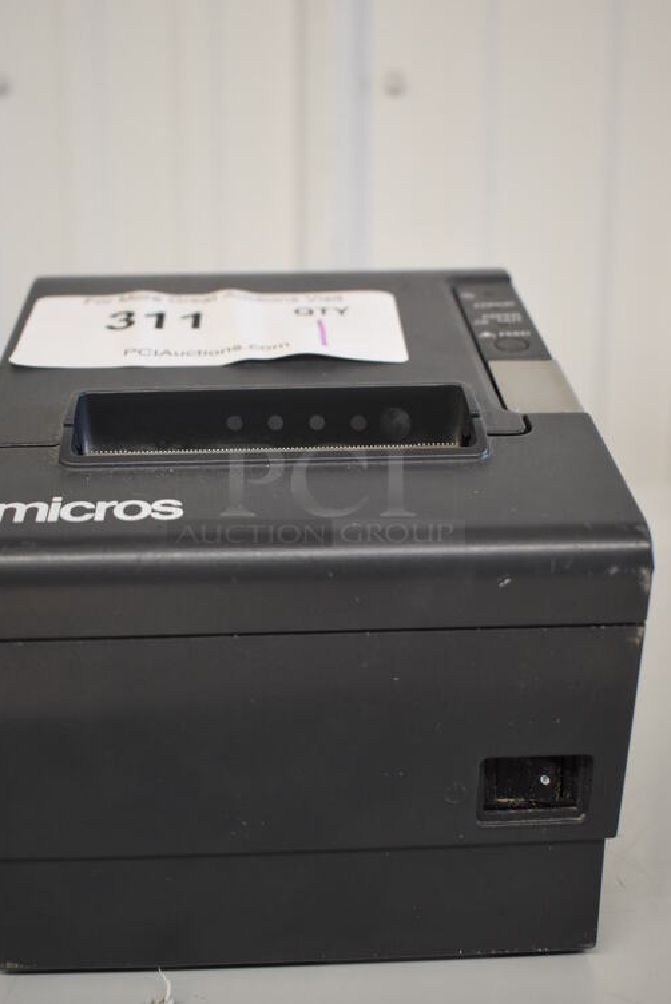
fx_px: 1273
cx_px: 317
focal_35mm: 46
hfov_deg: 29.5
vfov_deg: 43.0
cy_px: 478
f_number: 4
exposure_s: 1/125
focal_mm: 25
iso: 1400
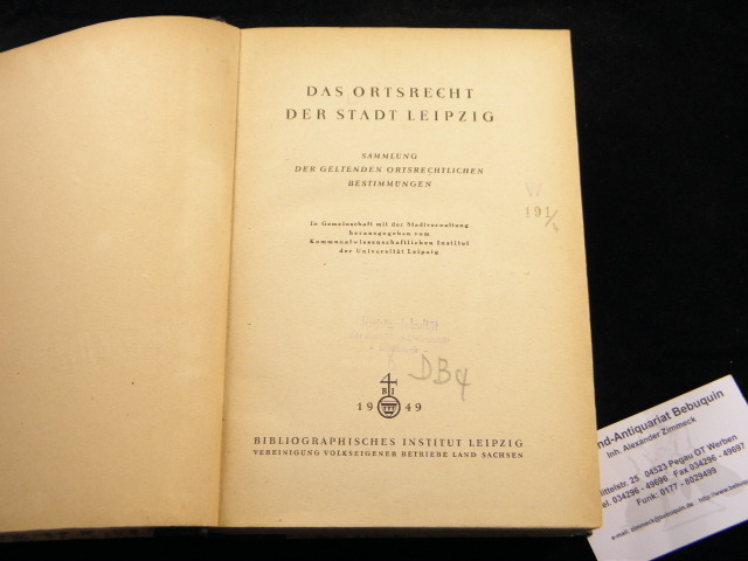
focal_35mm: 44
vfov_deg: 32.9
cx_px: 374
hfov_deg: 42.9
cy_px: 280
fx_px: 951
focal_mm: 7.9
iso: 200
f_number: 3.9
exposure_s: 1/40
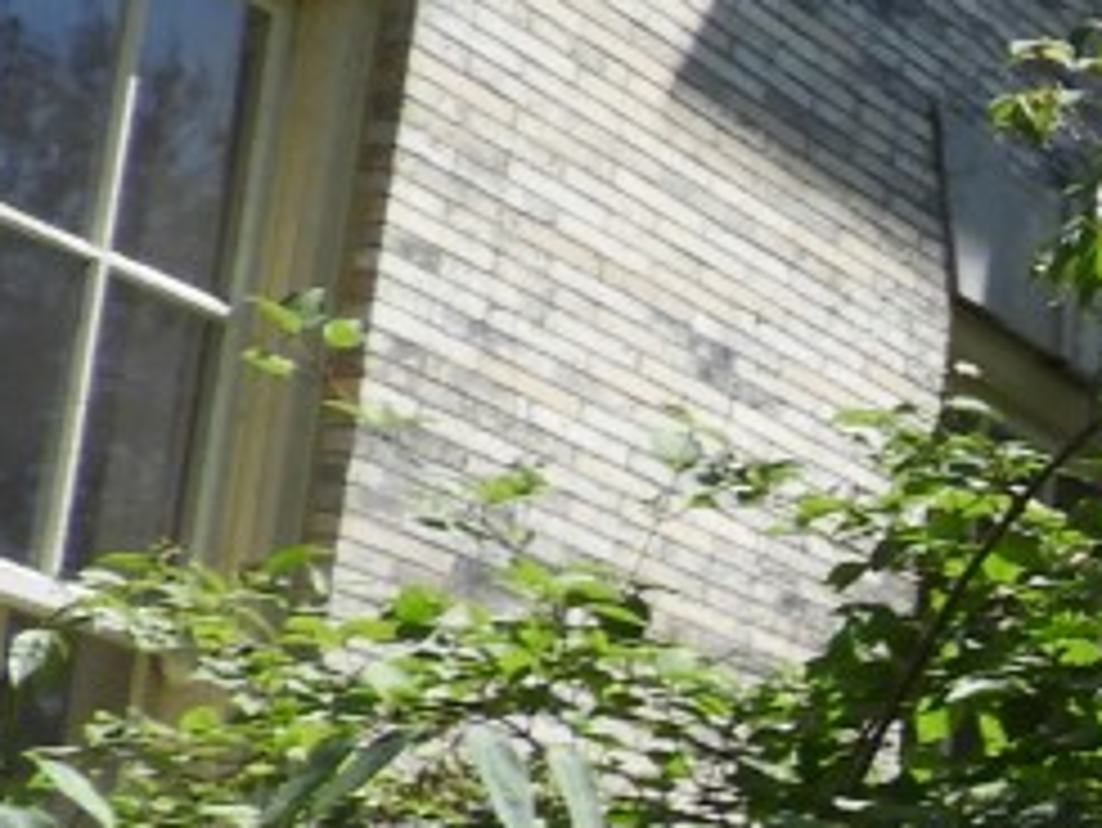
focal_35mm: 141
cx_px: 2825
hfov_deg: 11.2
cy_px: 662
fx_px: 4491
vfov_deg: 10.5
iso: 100
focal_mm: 4.3
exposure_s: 1/800
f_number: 3.3
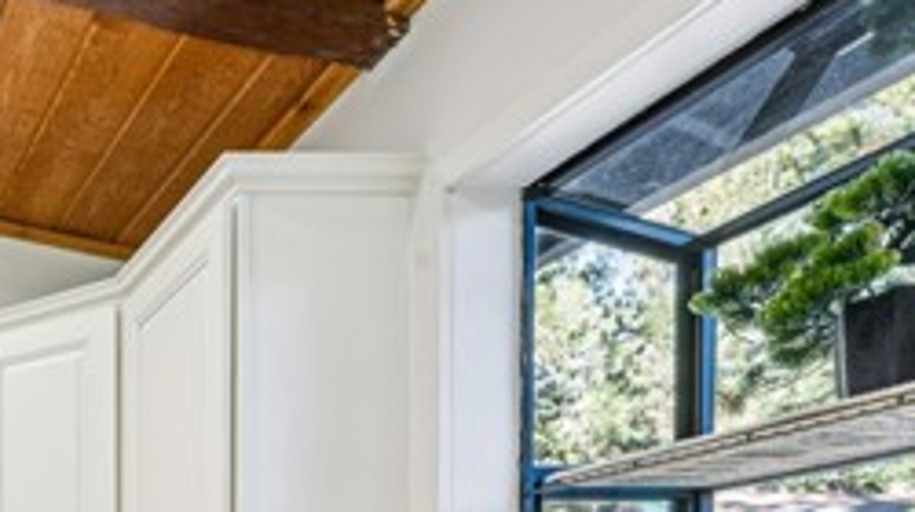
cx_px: -227
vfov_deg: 23.6
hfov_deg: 35.1
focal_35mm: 44
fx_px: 1055
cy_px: 689
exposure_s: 1/1.67
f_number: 13
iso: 100
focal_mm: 16.2
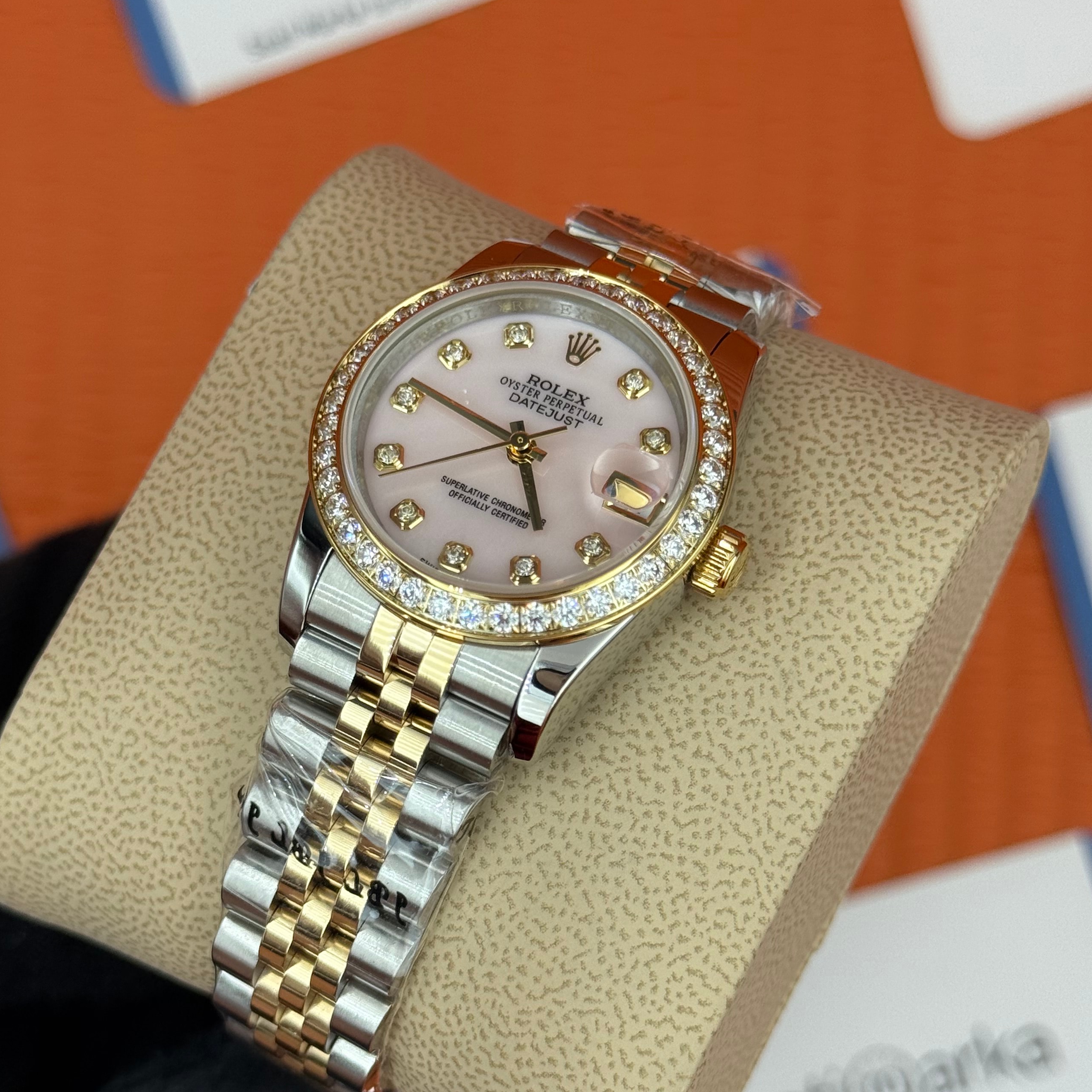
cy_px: 675
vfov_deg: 25.7
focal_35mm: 67
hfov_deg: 25.7
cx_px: 488
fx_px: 2391
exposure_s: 1/875
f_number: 1.78
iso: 64
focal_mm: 6.76
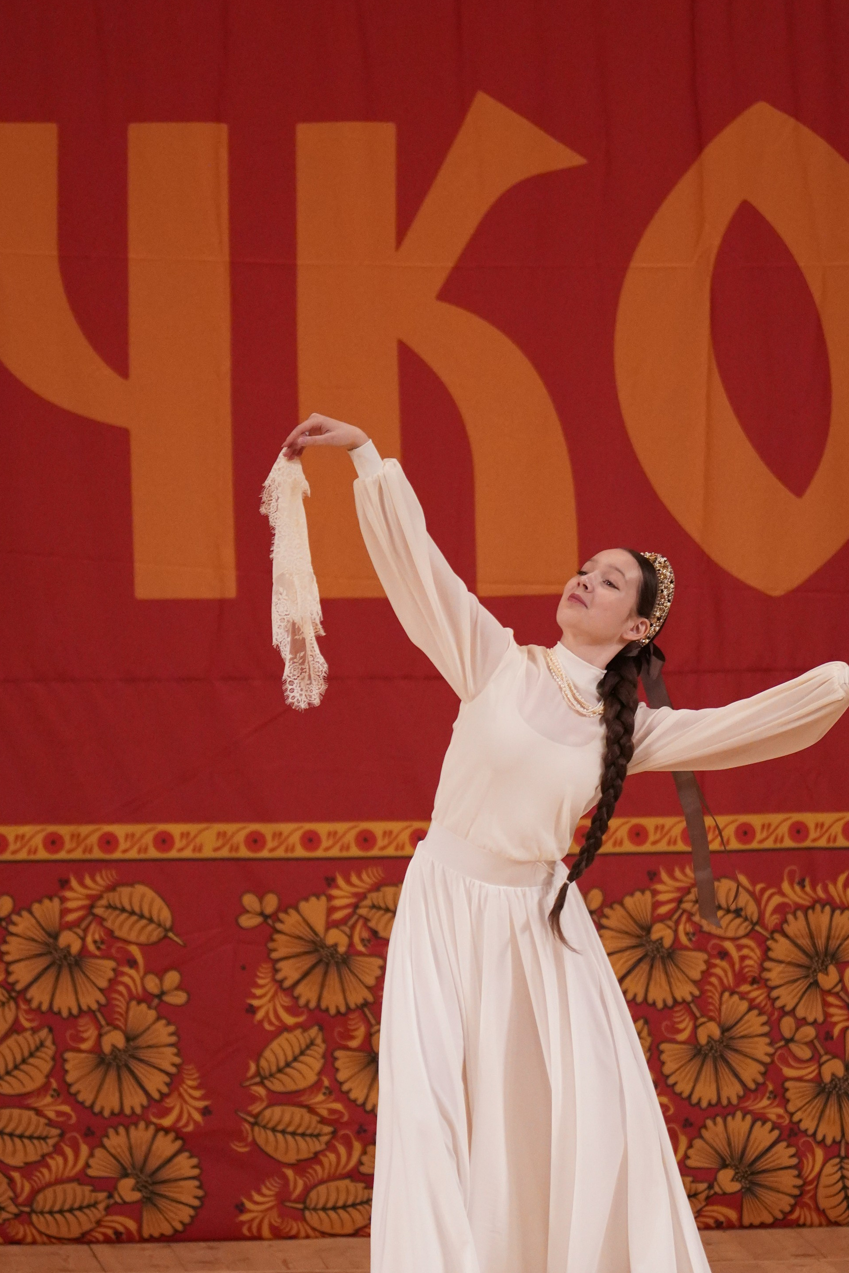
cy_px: 780
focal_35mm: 383
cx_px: 505
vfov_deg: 5.4
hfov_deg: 3.6
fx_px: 13546
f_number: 2.8
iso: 2500
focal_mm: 180
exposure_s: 1/400
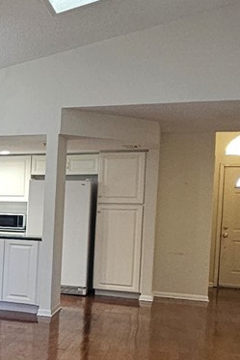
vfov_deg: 34.3
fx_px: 579
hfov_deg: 16.8
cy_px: 223
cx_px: -254
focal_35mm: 58
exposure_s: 1/60
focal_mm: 2.2
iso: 250
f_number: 2.2
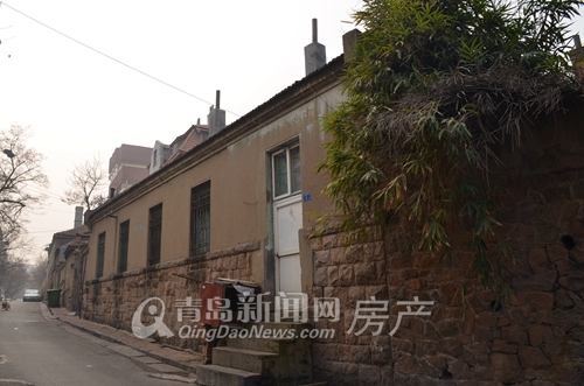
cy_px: 193
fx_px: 437
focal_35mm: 27
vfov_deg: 47.7
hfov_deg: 67.5
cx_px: 292
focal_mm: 18
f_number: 7.1
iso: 100
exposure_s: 1/200
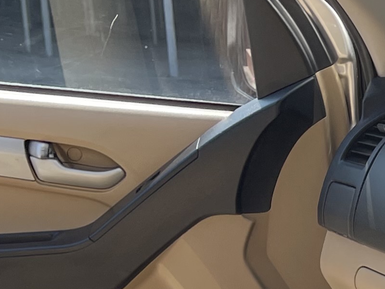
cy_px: 467
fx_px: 1457
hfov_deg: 13.3
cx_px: 728
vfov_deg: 10.8
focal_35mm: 131
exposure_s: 1/569
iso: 32
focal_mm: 5.1
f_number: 1.6
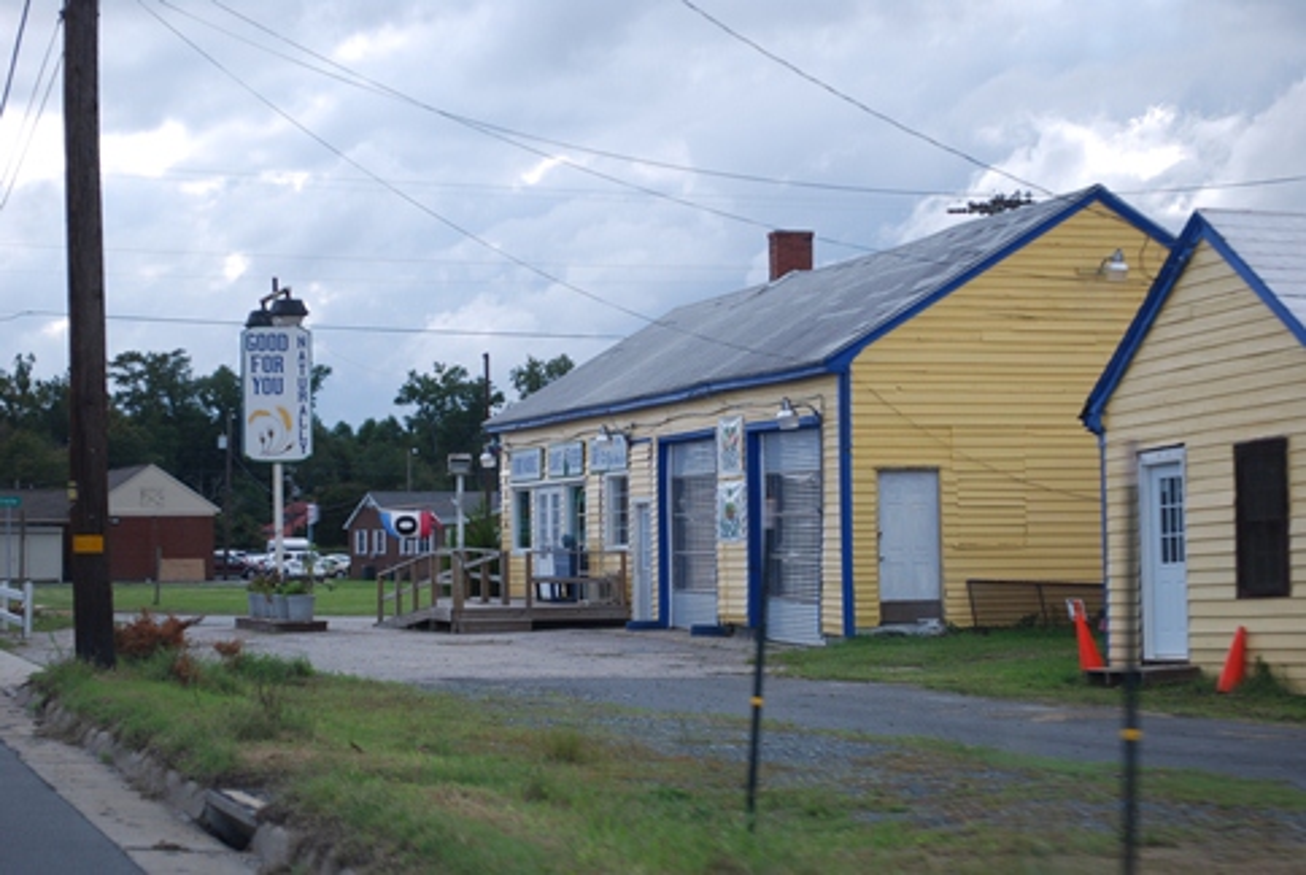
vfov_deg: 16.6
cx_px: 653
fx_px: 2996
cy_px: 438
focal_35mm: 82
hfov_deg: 24.6
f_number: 6.3
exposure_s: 1/160
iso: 100
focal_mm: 55
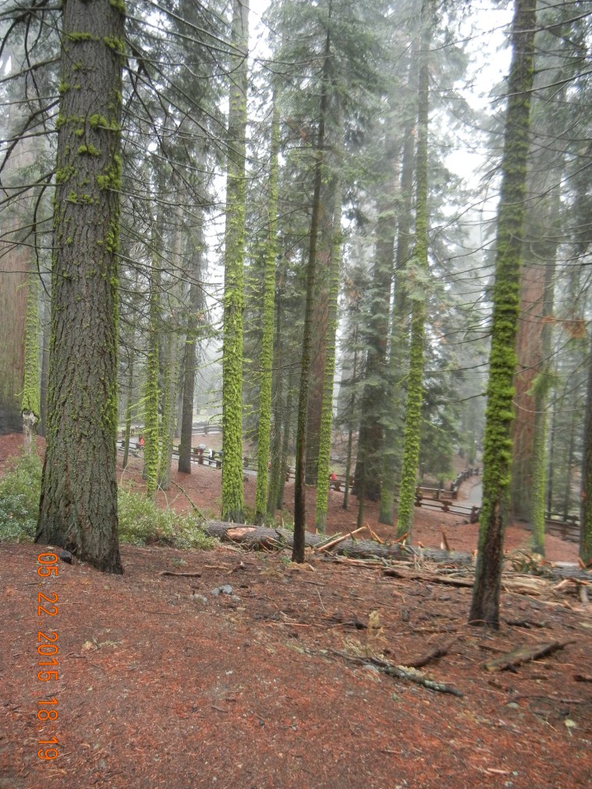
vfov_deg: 56.8
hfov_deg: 44.2
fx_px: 730
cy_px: 390
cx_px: 298
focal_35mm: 32
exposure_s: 1/30.4
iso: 400
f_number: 3.5
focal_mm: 5.4
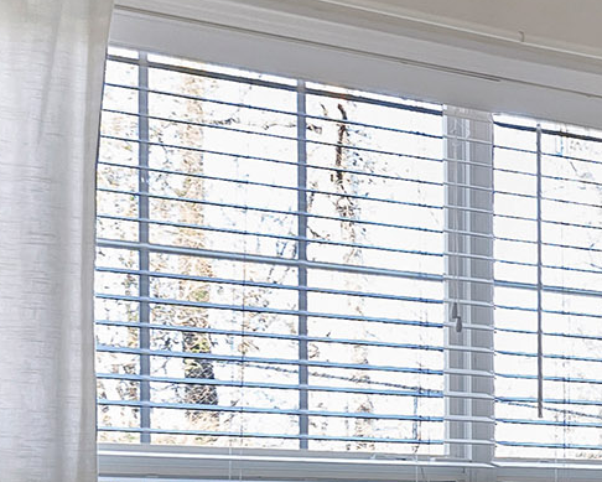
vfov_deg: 14.8
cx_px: 1581
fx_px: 1818
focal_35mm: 102
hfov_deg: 12.7
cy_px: 503
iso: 500
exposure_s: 1/13
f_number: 9
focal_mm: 16
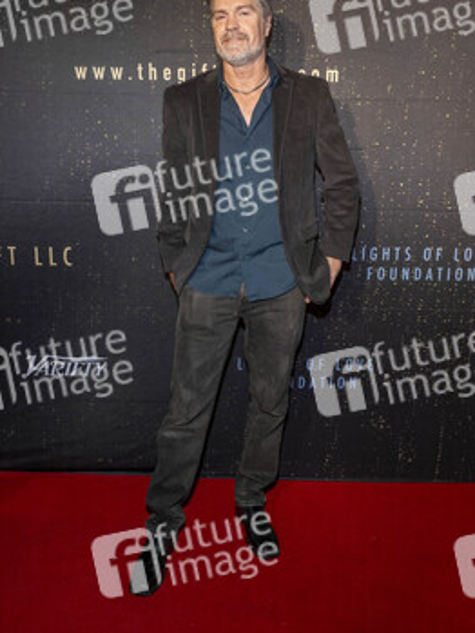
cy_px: 283
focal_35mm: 33
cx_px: 238
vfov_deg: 55.2
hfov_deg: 43.0
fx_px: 603
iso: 800
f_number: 5.6
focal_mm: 30
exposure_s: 1/200
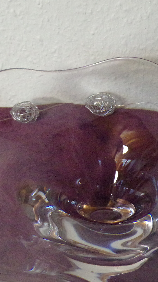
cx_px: 127
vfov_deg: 37.6
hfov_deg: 21.6
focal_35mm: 55
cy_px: 175
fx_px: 410
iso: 795
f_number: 3
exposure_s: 1/60
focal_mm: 4.3
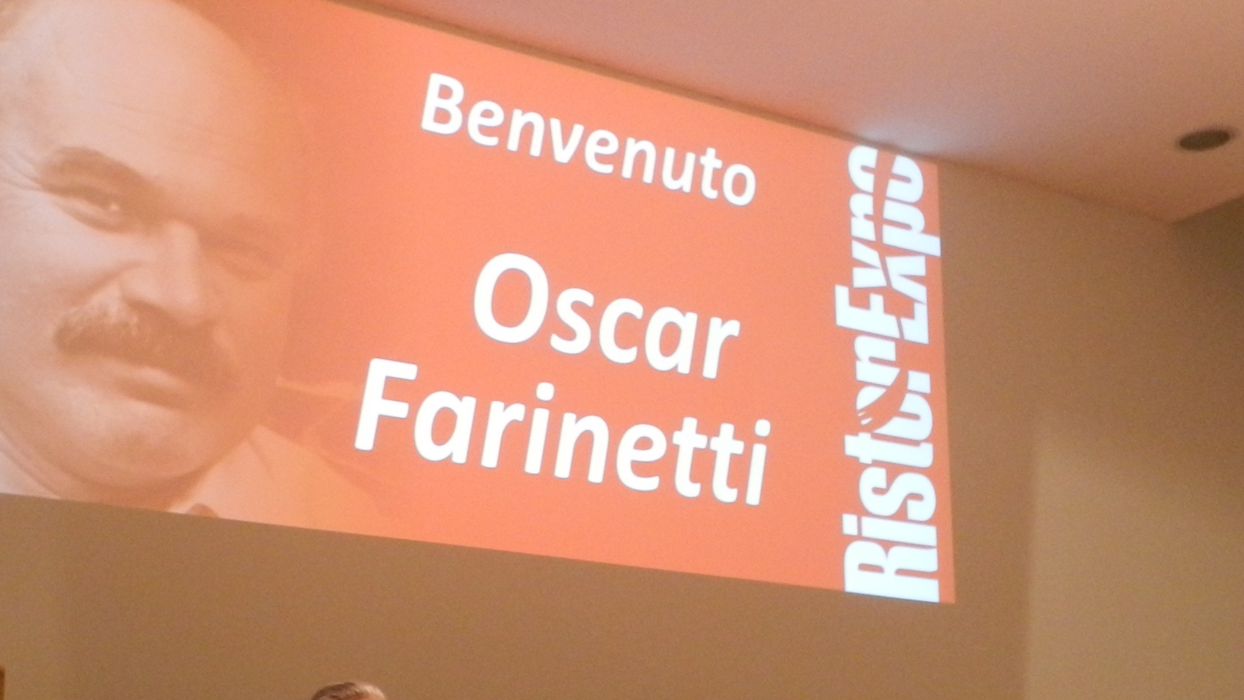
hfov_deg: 36.5
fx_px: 1880
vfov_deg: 20.4
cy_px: 700
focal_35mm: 57
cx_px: 500
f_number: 3.7
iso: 800
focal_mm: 5.6
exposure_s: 1/8
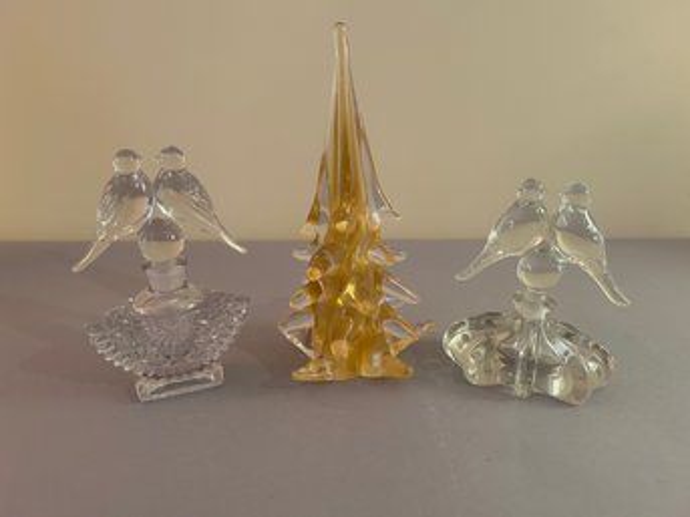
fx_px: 518
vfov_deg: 53.0
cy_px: 258
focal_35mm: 26
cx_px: 345
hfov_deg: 67.3
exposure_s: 1/60
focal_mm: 5.7
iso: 320
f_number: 1.5
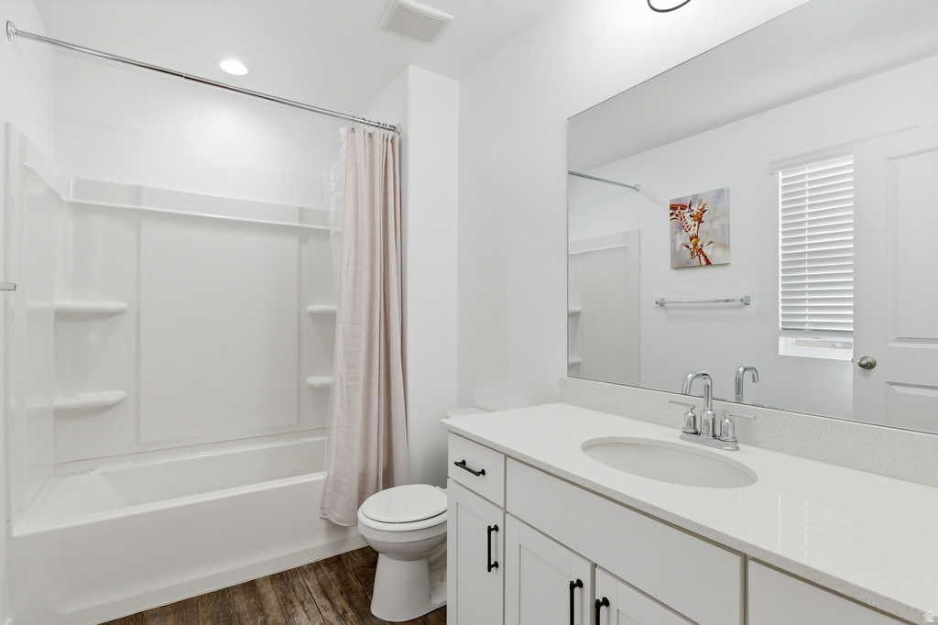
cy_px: 312
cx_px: 469
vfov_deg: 70.4
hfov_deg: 93.3
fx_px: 443
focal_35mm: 17
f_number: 8
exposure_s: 1/1250
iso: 800
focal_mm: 17
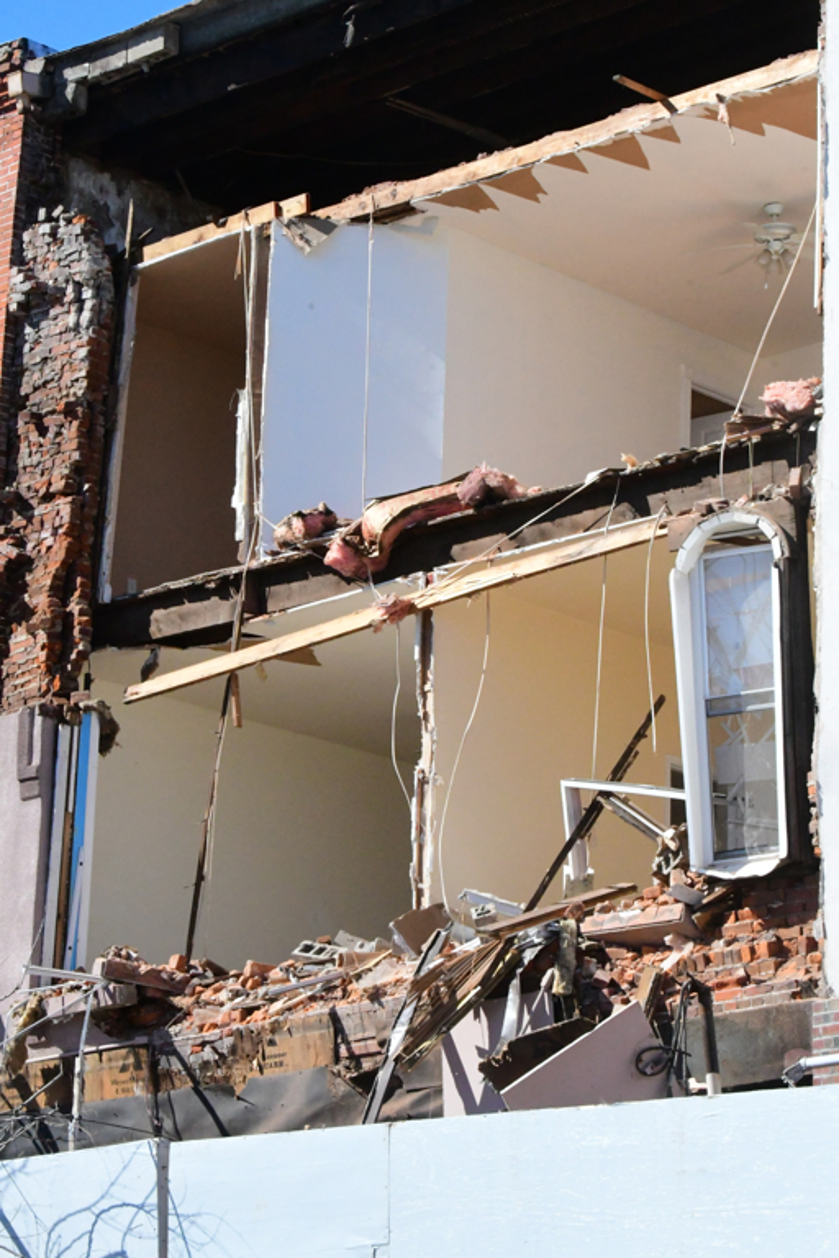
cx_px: 420
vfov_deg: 19.5
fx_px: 3670
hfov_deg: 13.0
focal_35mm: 105
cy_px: 629
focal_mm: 70
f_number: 22
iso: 8000
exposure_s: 1/2000
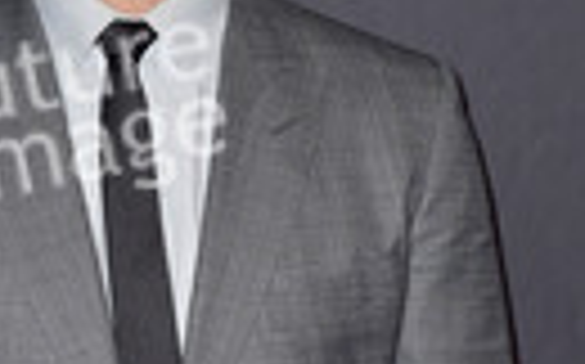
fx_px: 3297
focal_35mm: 207
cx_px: 128
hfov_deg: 10.1
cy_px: 355
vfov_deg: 6.3
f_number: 5.6
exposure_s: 1/250
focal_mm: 66
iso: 250
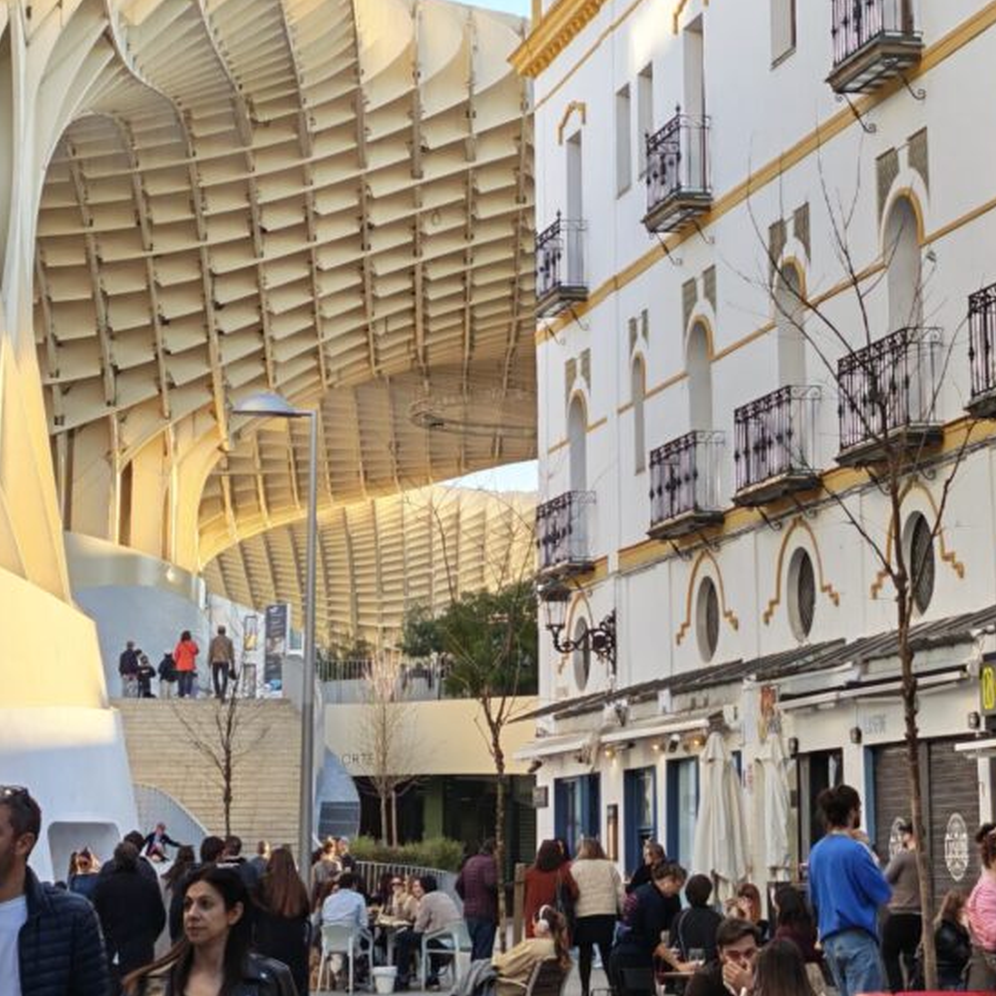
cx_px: 634
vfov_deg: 17.6
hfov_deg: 17.7
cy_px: 222
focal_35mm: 98
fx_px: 3190
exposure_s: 1/340
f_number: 1.6
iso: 50
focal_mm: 6.55
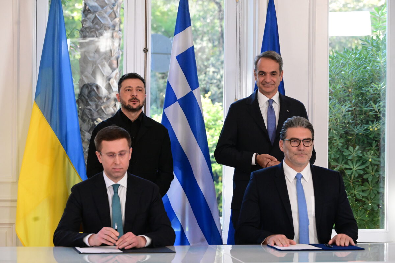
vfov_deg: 11.4
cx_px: 198
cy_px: 132
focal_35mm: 120
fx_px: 1317
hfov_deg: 17.1
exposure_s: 1/800
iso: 8000
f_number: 6.3
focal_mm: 120
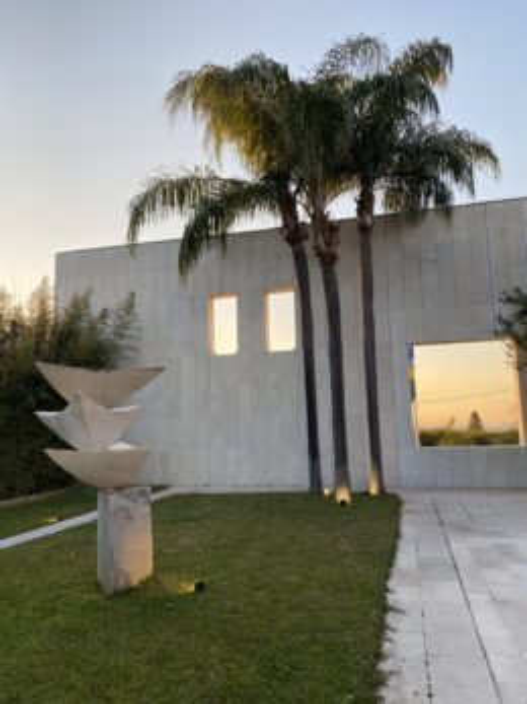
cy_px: 352
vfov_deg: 67.3
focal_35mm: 26
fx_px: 528
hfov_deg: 53.0
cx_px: 264
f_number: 1.8
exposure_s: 1/313
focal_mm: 4.25
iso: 32
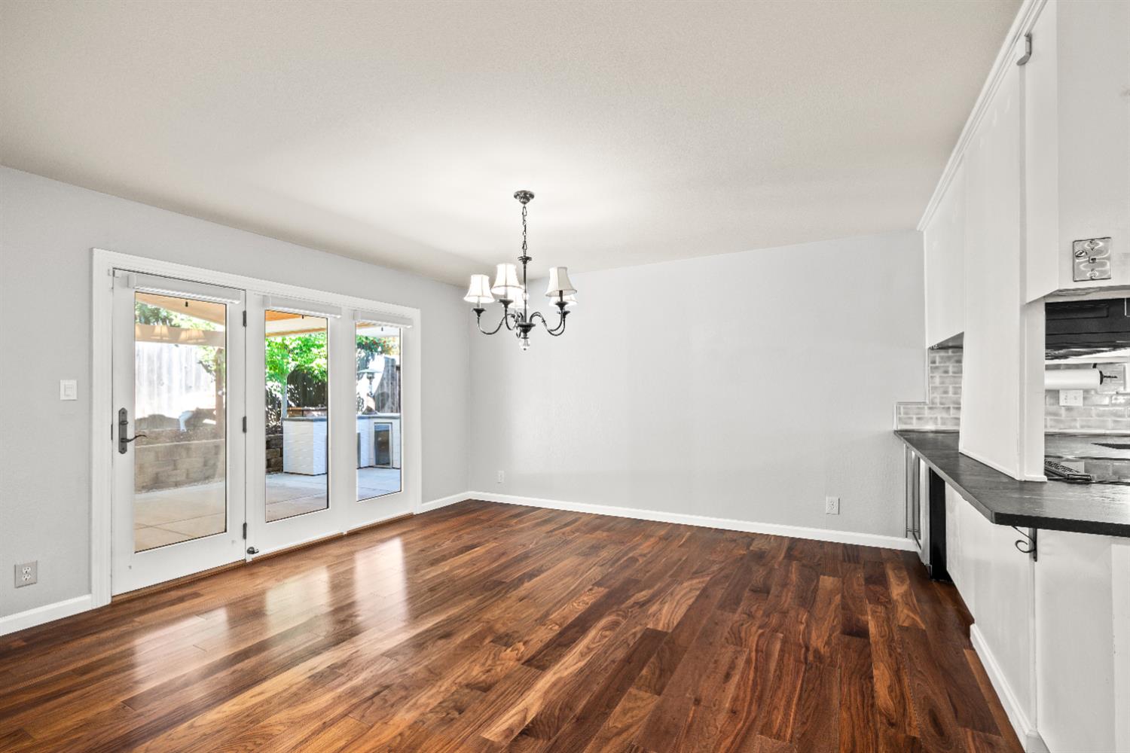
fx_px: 502
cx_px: 565
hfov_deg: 96.7
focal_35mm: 16
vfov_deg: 73.7
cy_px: 376
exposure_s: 1.6
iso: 200
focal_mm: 16
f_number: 8
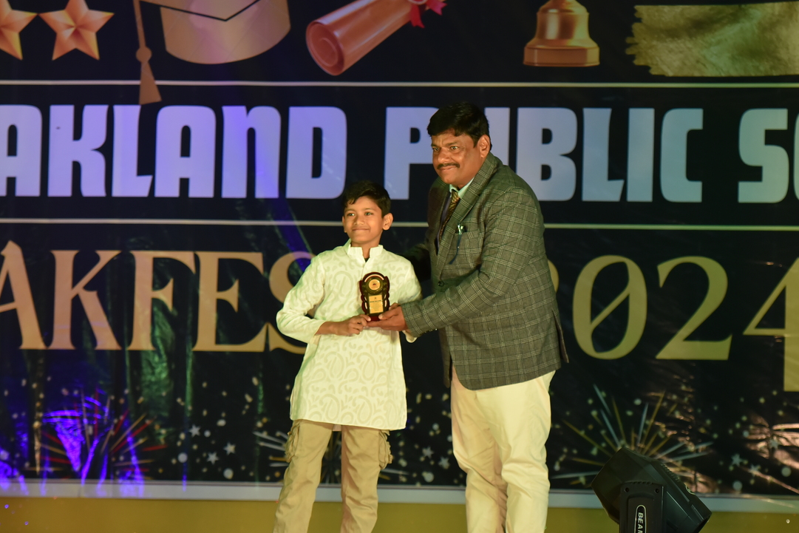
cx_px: 485
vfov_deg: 8.2
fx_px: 3707
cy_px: 271
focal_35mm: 167
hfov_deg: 12.3
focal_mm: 120
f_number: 2.8
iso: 1600
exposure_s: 1/400
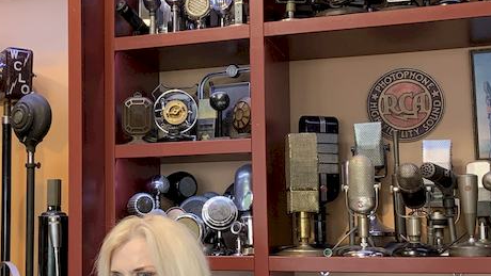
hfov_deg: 32.9
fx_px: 820
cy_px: 158
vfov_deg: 19.1
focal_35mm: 63
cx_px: 145
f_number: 1.8
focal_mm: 4.25
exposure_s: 1/60
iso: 250
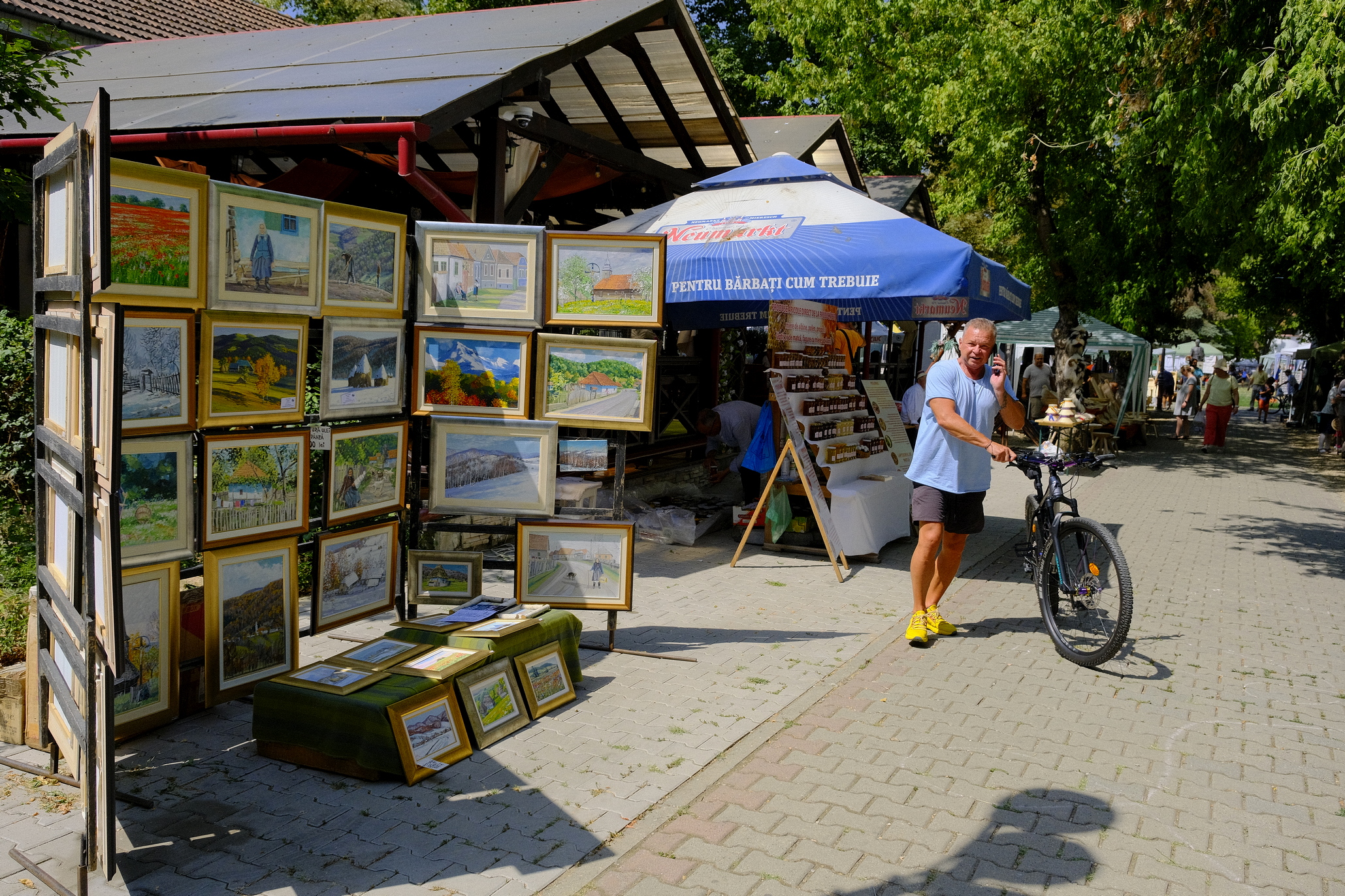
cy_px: 448
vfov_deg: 45.0
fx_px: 1083
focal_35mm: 29
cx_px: 672
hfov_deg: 63.7
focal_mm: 19.2
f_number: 5.6
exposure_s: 1/1800
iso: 640
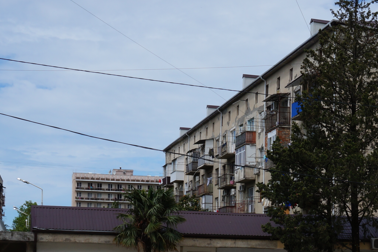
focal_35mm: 72
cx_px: 311
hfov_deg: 27.4
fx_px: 756
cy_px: 232
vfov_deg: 18.6
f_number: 16
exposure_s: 1/160
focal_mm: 18
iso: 100
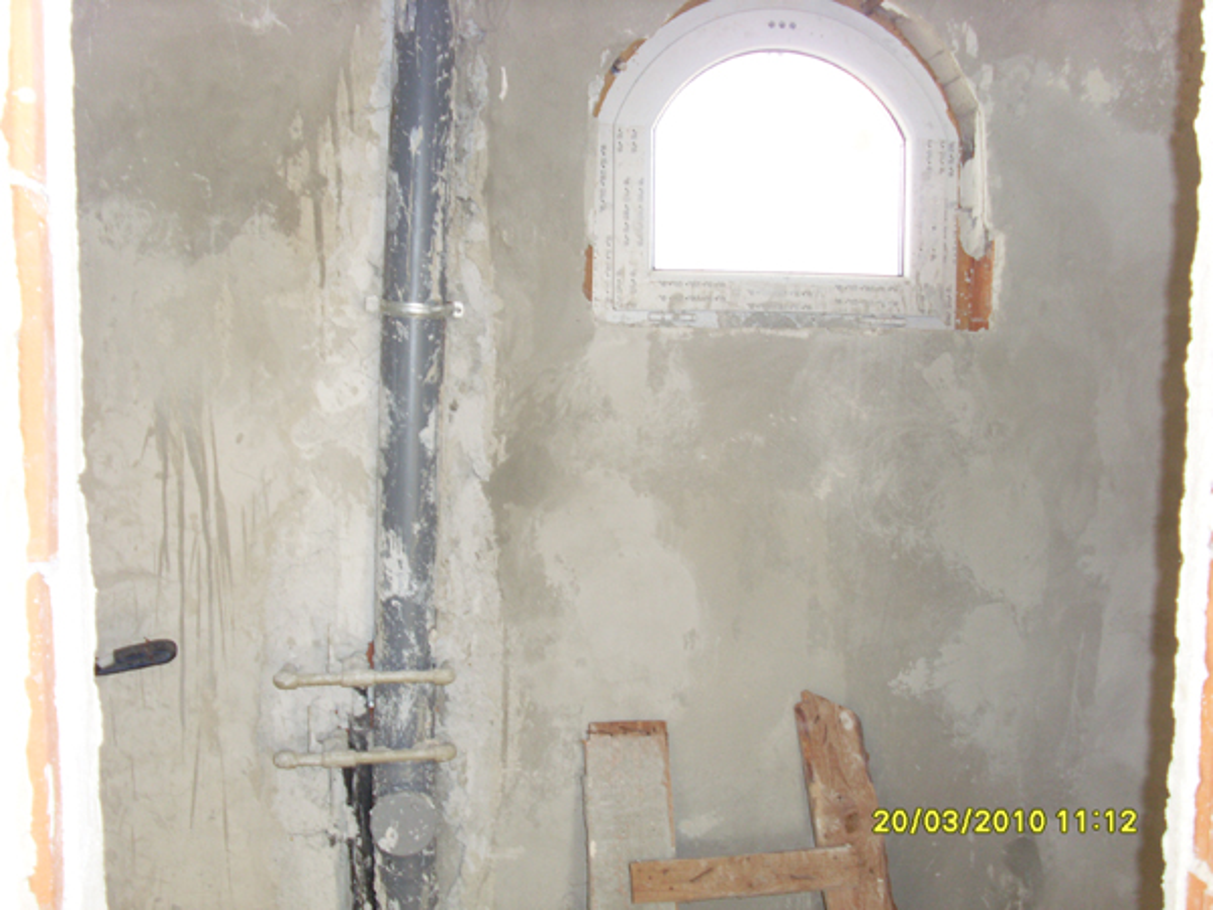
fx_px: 1332
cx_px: 606
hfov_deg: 49.0
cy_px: 455
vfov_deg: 37.7
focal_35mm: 38
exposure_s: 1/45
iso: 100
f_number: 3
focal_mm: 6.3
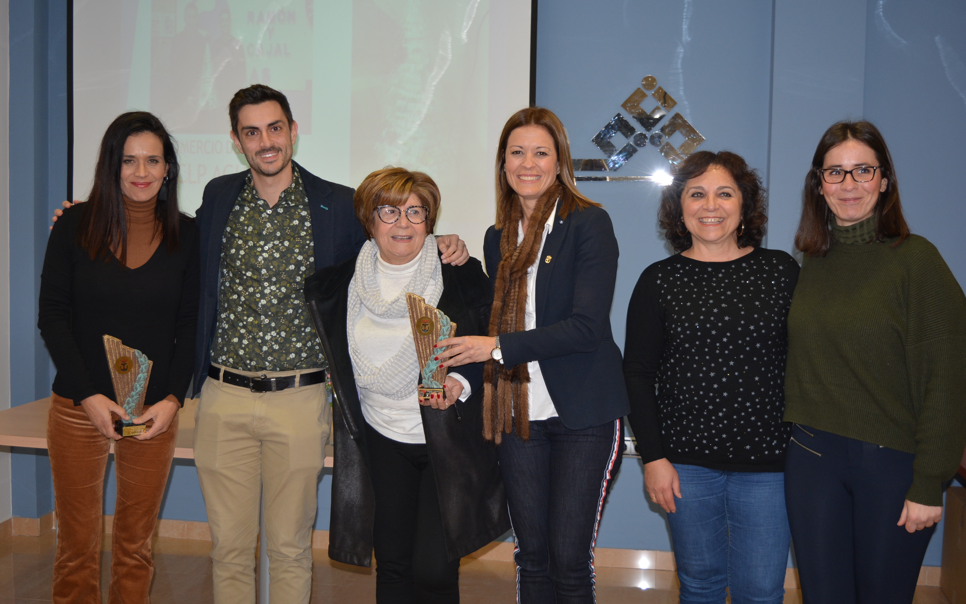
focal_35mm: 43
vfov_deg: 29.9
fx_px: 1132
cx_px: 482
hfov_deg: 46.2
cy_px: 297
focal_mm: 28
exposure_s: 1/60
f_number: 4.2
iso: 400
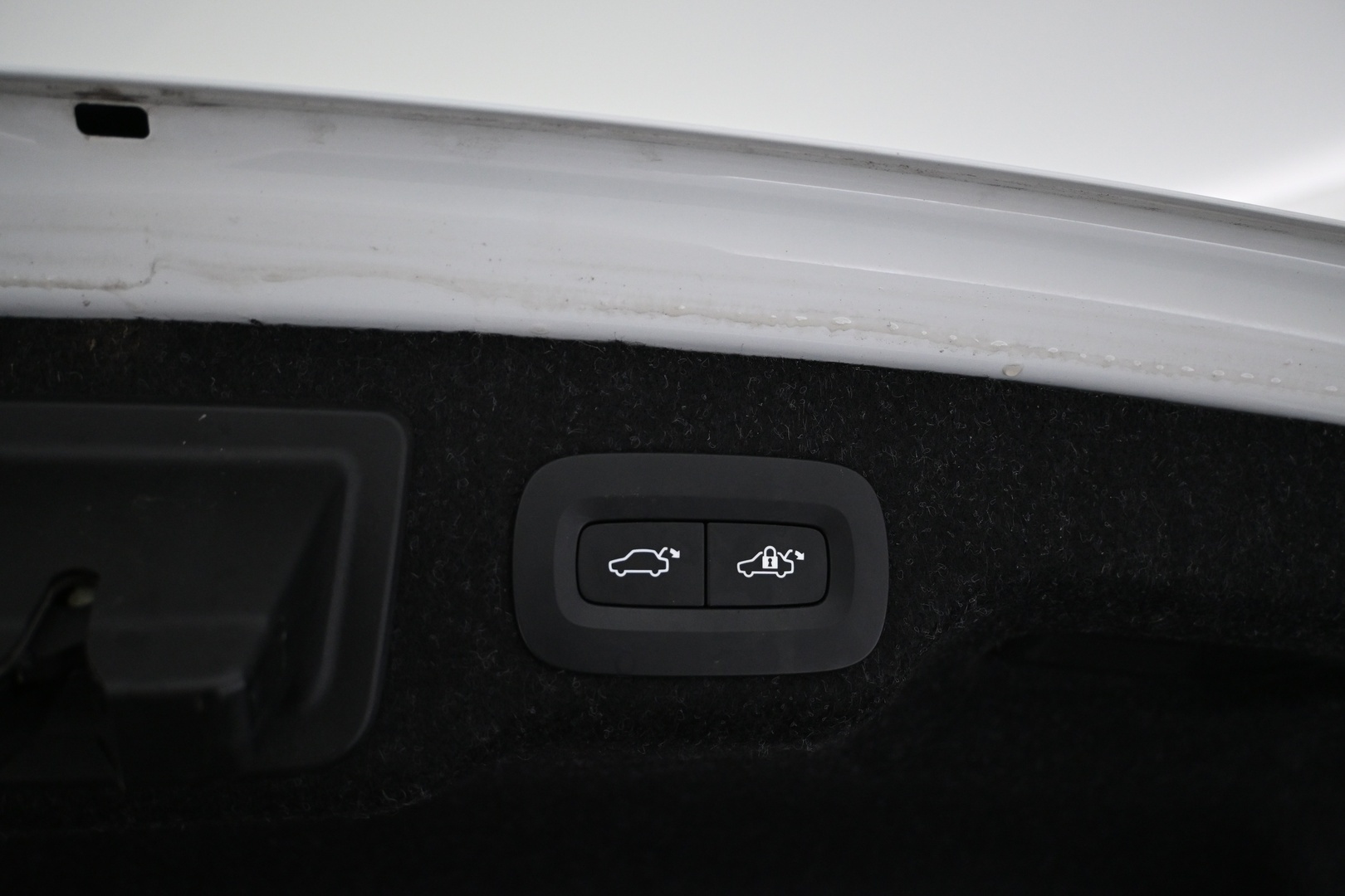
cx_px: 672
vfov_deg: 40.8
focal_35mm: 32
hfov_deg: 58.3
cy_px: 448
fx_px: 1205
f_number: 4
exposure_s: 1/125
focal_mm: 21.5
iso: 1400
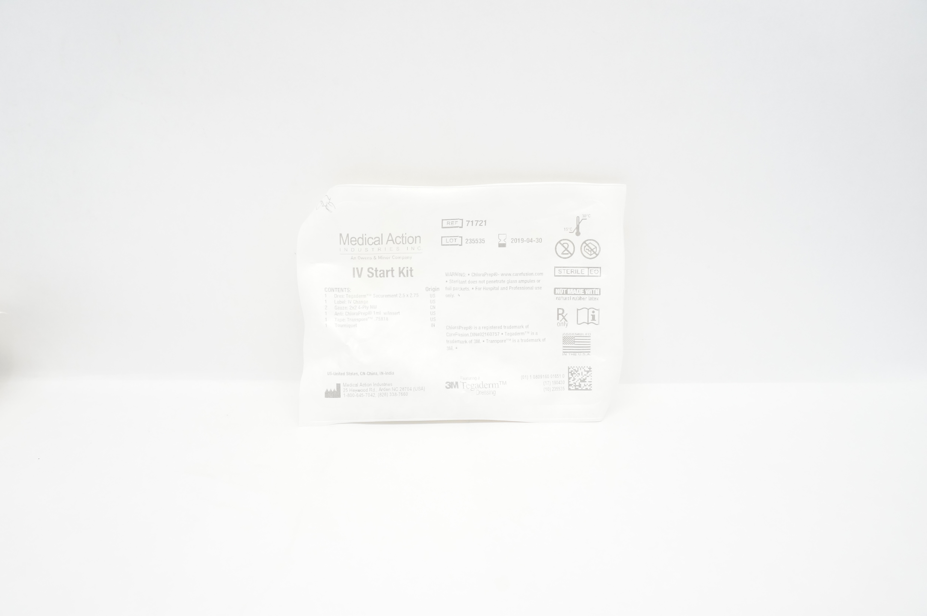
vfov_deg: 47.8
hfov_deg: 67.4
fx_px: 694
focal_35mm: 27
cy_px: 308
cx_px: 464
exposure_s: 1/80
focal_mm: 18
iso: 800
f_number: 5
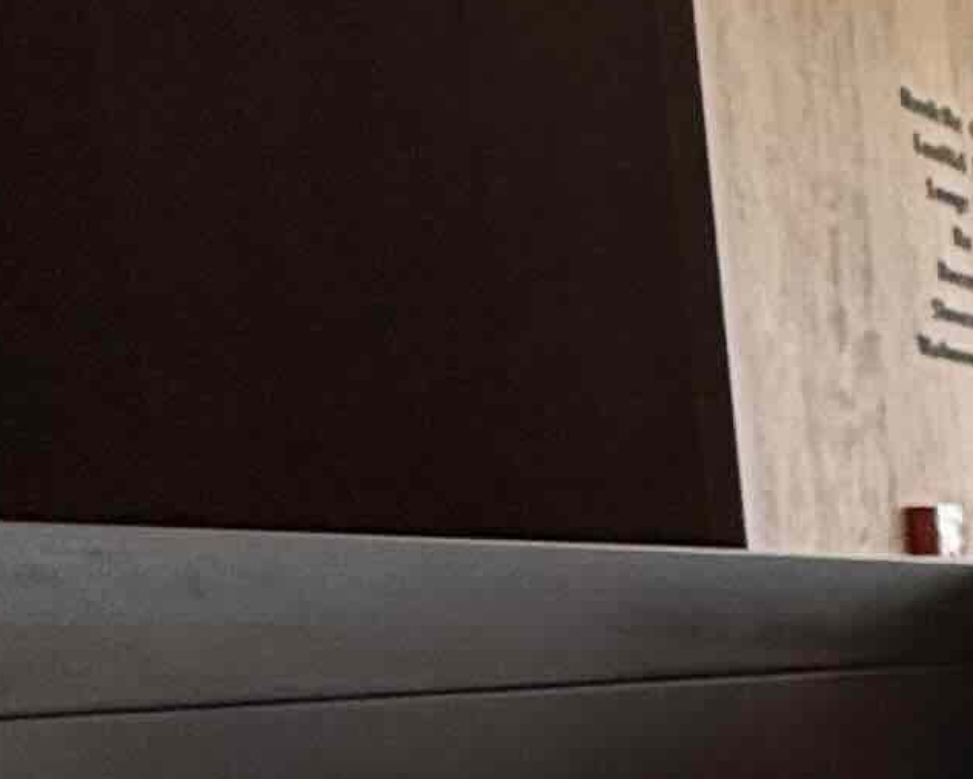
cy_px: 994
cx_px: 2106
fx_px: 2507
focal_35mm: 87
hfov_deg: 15.7
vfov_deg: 16.7
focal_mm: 2.22
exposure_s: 1/100
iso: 50
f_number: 2.2
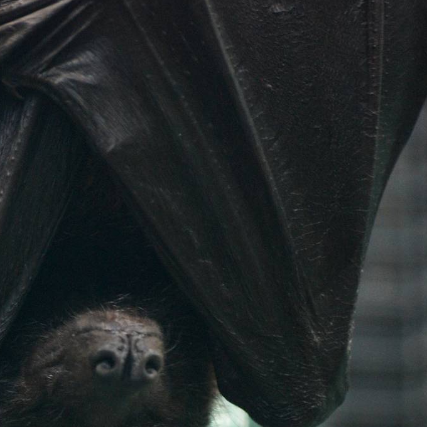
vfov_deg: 3.0
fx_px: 8178
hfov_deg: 3.0
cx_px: 42
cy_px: 321
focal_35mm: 586
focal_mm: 195
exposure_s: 1/160
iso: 400
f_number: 4.8
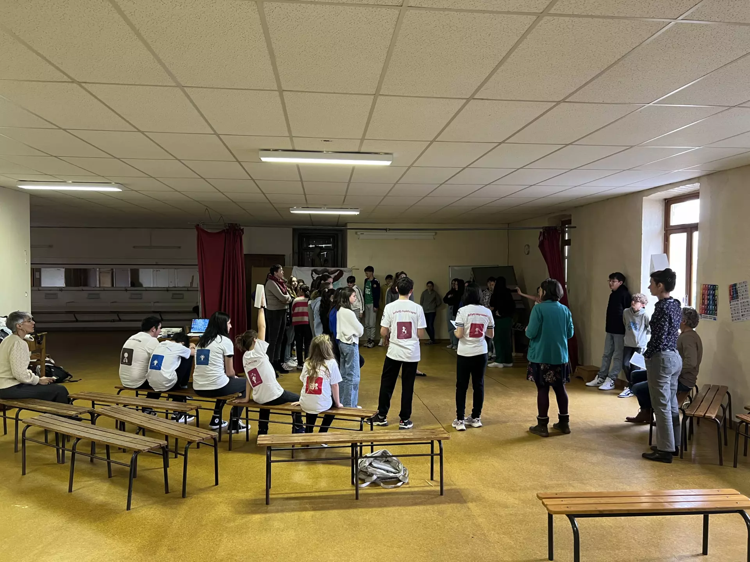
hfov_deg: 67.3
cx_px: 375
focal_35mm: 26
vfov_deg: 53.1
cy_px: 281
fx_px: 563
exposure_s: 1/50
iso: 250
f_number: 1.5
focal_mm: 5.7
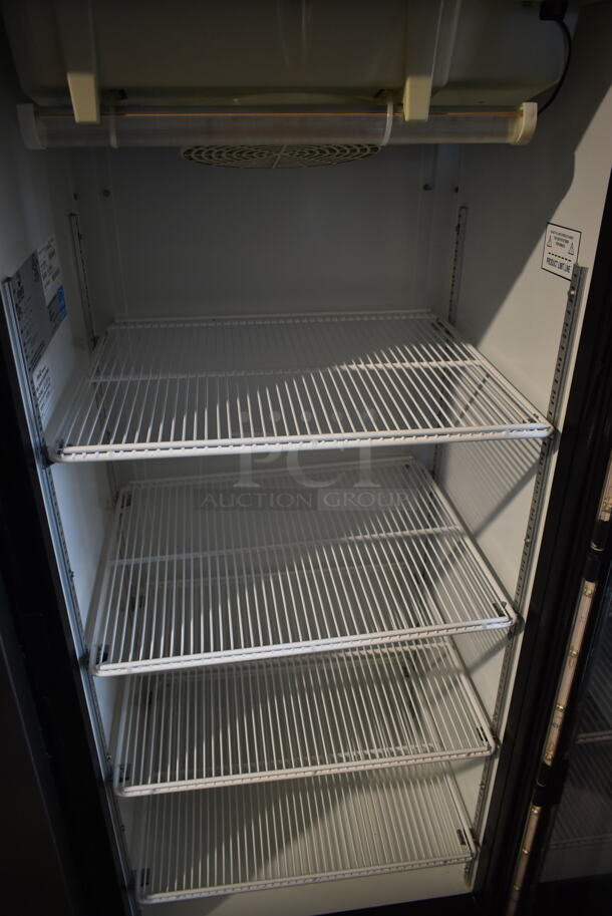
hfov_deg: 48.0
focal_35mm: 27
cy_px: 458
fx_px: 687
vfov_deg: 67.3
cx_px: 306
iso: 500
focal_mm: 18
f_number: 3.5
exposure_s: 1/30
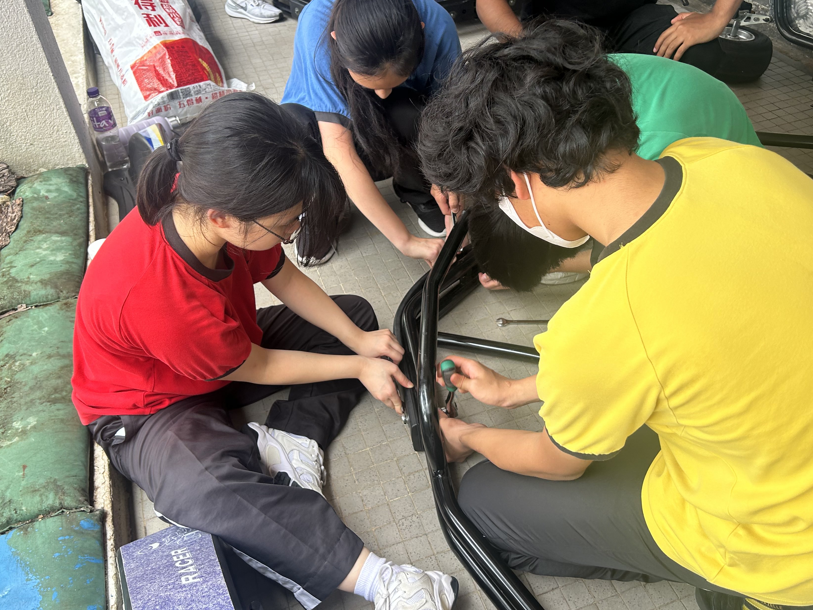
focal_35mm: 32
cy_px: 270
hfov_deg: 56.8
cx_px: 404
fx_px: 752
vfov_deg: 44.1
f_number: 1.5
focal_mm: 5.7
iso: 40
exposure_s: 1/176
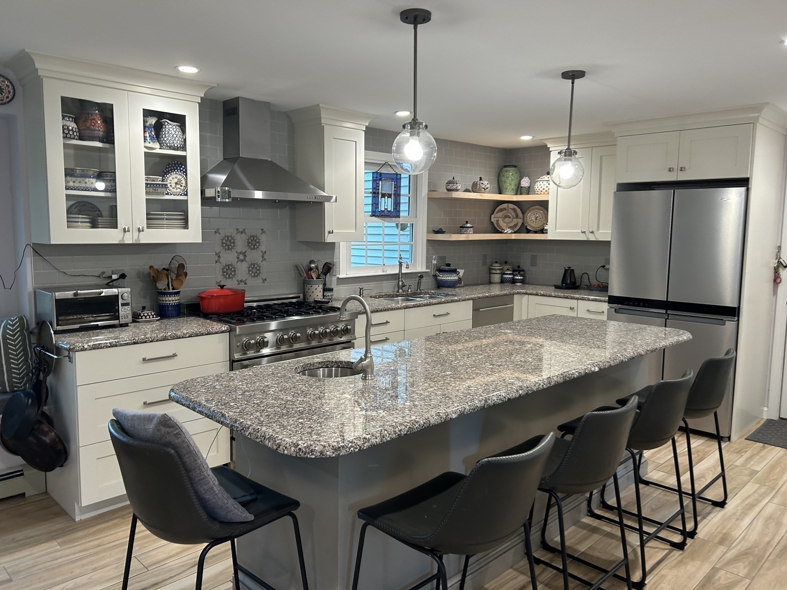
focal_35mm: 26
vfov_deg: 53.1
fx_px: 591
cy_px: 295
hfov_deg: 67.3
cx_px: 394
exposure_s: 1/60
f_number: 1.5
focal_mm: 5.7
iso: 80
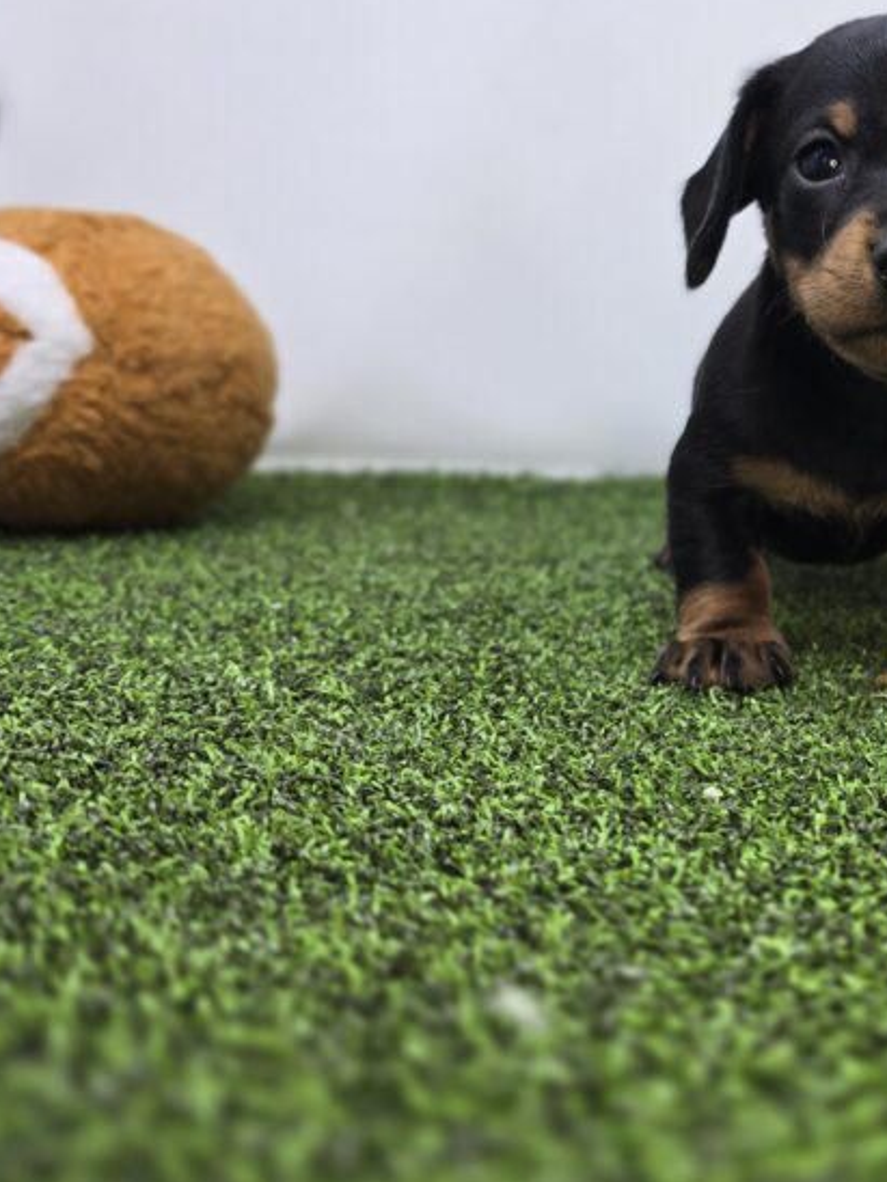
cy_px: 505
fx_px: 1469
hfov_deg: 30.8
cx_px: 915
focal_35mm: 43
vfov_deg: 43.7
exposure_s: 1/67
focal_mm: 6.3
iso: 32
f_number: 1.7
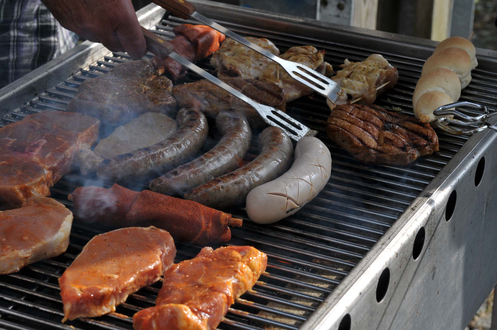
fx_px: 1448
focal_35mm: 105
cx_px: 248
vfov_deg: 13.0
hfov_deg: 19.5
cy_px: 165
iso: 200
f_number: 8
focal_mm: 70
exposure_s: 1/250
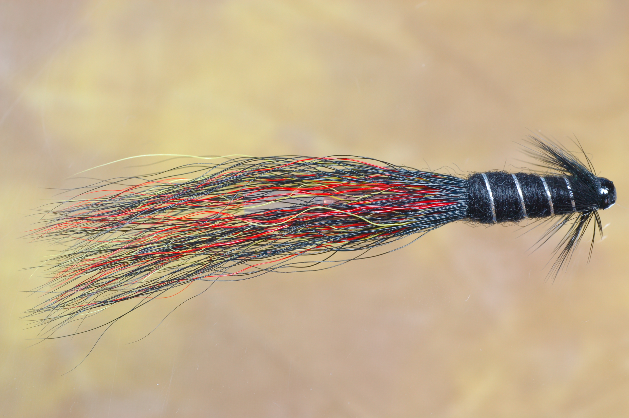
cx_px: 314
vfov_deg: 13.0
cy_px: 209
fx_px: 1833
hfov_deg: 19.5
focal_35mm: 105
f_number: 10
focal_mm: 70
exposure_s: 1/10
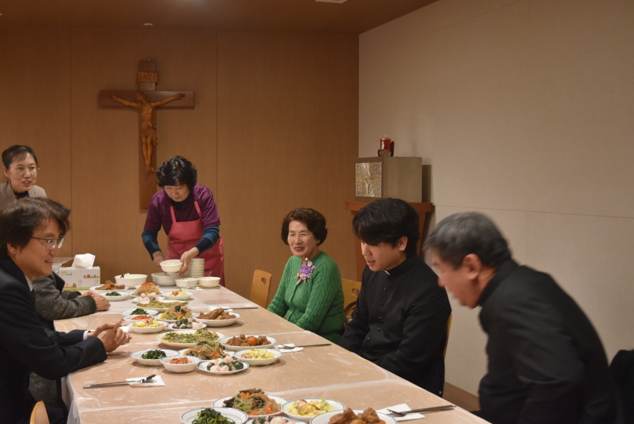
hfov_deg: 43.6
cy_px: 212
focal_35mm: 45
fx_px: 793
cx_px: 317
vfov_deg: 29.9
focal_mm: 30
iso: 1000
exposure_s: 1/60
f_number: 4.2
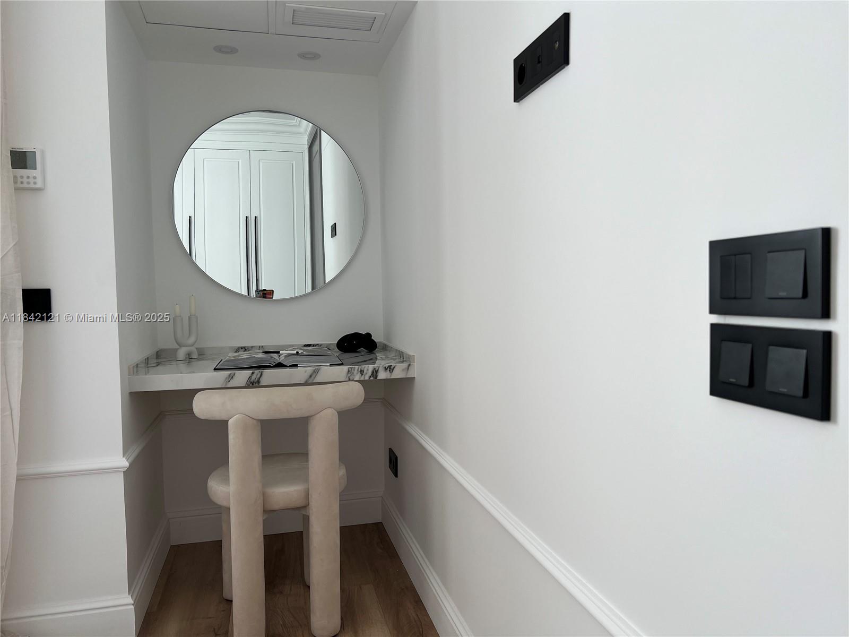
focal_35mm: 26
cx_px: 424
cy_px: 318
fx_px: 638
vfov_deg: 53.1
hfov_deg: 67.3
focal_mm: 5.7
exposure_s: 1/141
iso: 32
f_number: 1.5
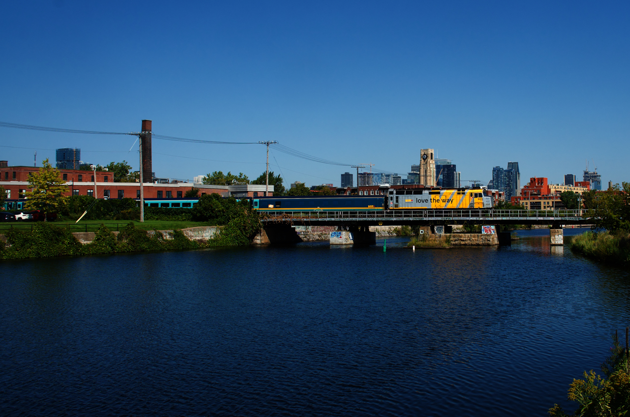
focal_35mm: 33
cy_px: 208
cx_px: 315
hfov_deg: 57.3
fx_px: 576
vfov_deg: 39.8
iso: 250
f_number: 8
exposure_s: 1/640
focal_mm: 22
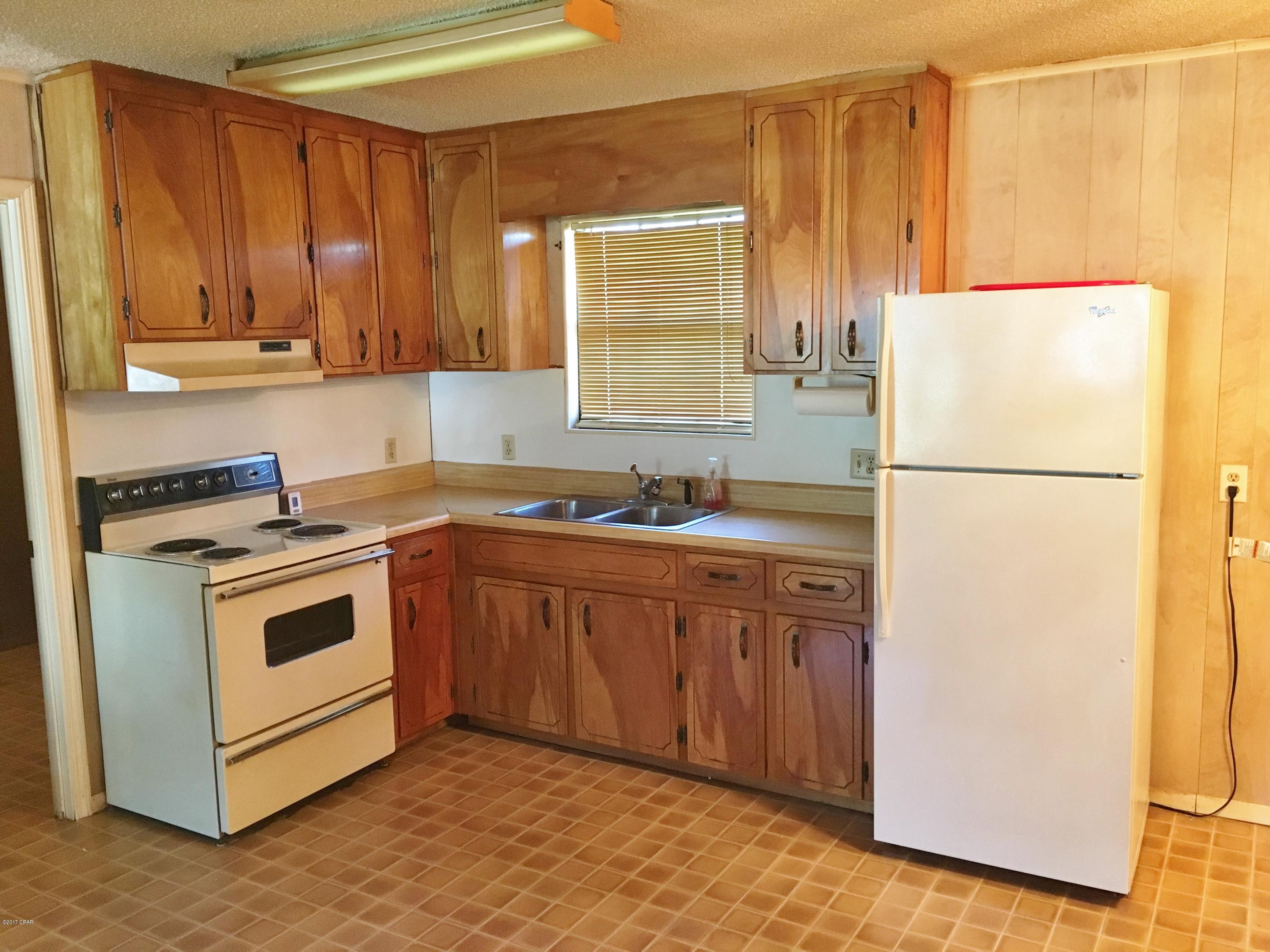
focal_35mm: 29
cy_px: 476
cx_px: 635
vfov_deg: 48.2
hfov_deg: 61.7
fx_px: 1064
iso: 200
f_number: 2.2
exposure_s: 1/30
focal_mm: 4.15
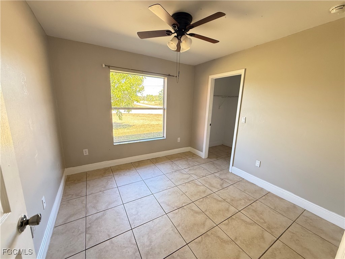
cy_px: 130
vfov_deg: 85.7
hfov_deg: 102.1
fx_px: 140
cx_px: 172
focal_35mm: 14
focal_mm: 2.22
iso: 320
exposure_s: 1/99
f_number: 2.2
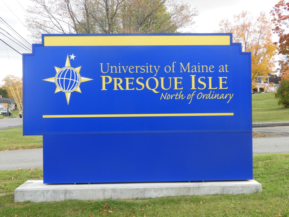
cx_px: 144
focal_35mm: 50
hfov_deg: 38.2
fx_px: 417
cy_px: 108
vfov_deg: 29.1
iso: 100
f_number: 4
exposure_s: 1/160
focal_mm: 9
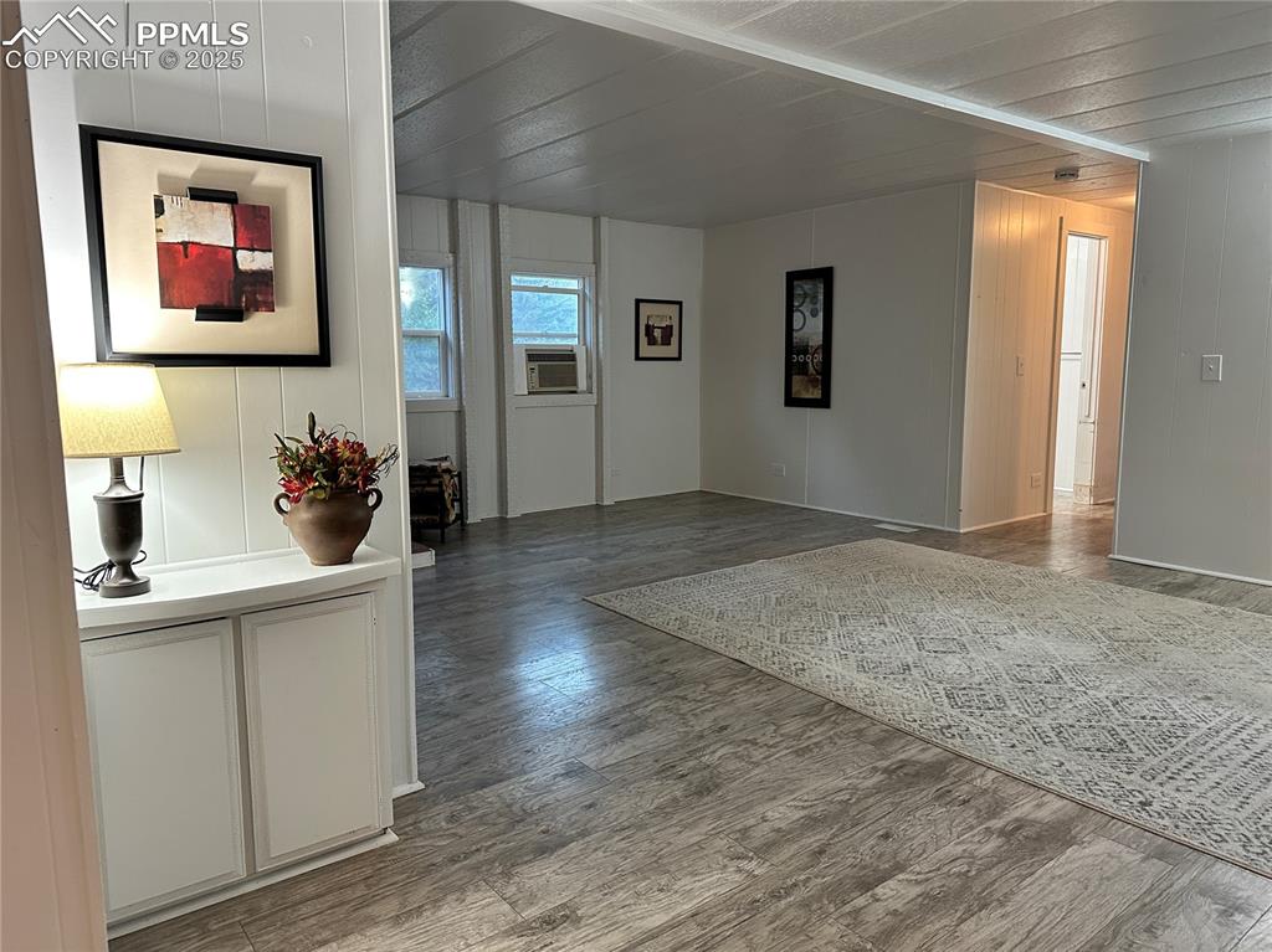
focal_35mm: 24
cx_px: 636
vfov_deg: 56.8
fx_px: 881
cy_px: 476
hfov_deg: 71.6
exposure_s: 1/60
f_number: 1.78
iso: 400
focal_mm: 6.86
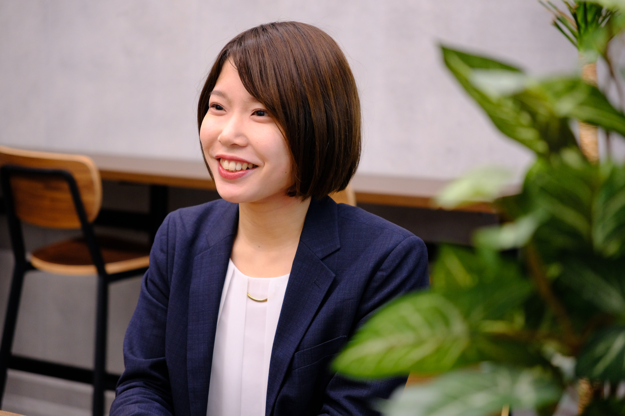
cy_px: 208
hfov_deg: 27.0
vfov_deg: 18.2
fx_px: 1302
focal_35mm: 75
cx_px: 312
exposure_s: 1/150
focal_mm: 50
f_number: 2.8
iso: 1250
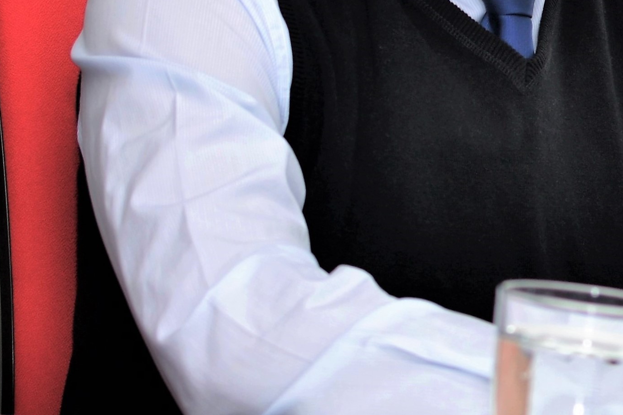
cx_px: 554
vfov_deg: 9.4
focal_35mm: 144
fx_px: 2498
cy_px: 2
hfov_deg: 14.1
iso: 200
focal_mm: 35
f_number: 2.8
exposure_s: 1/200
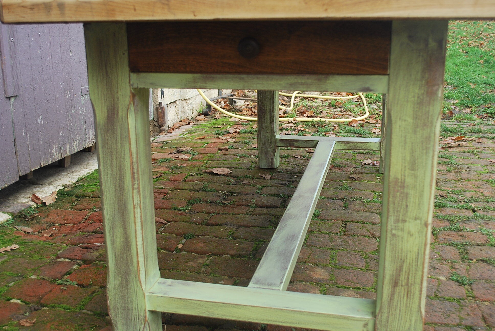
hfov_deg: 49.5
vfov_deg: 34.3
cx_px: 248
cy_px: 166
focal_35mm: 39
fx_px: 537
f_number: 4.5
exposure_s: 1/80
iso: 200
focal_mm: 26
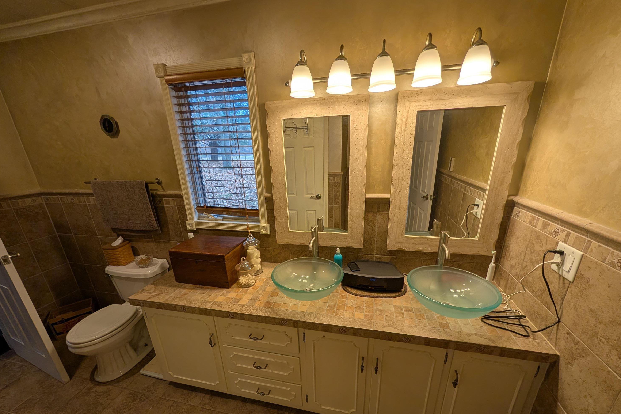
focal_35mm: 13
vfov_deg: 85.0
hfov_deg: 108.3
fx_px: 224
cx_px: 314
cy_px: 232
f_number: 1.7
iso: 48
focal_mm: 2.02
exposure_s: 1/131
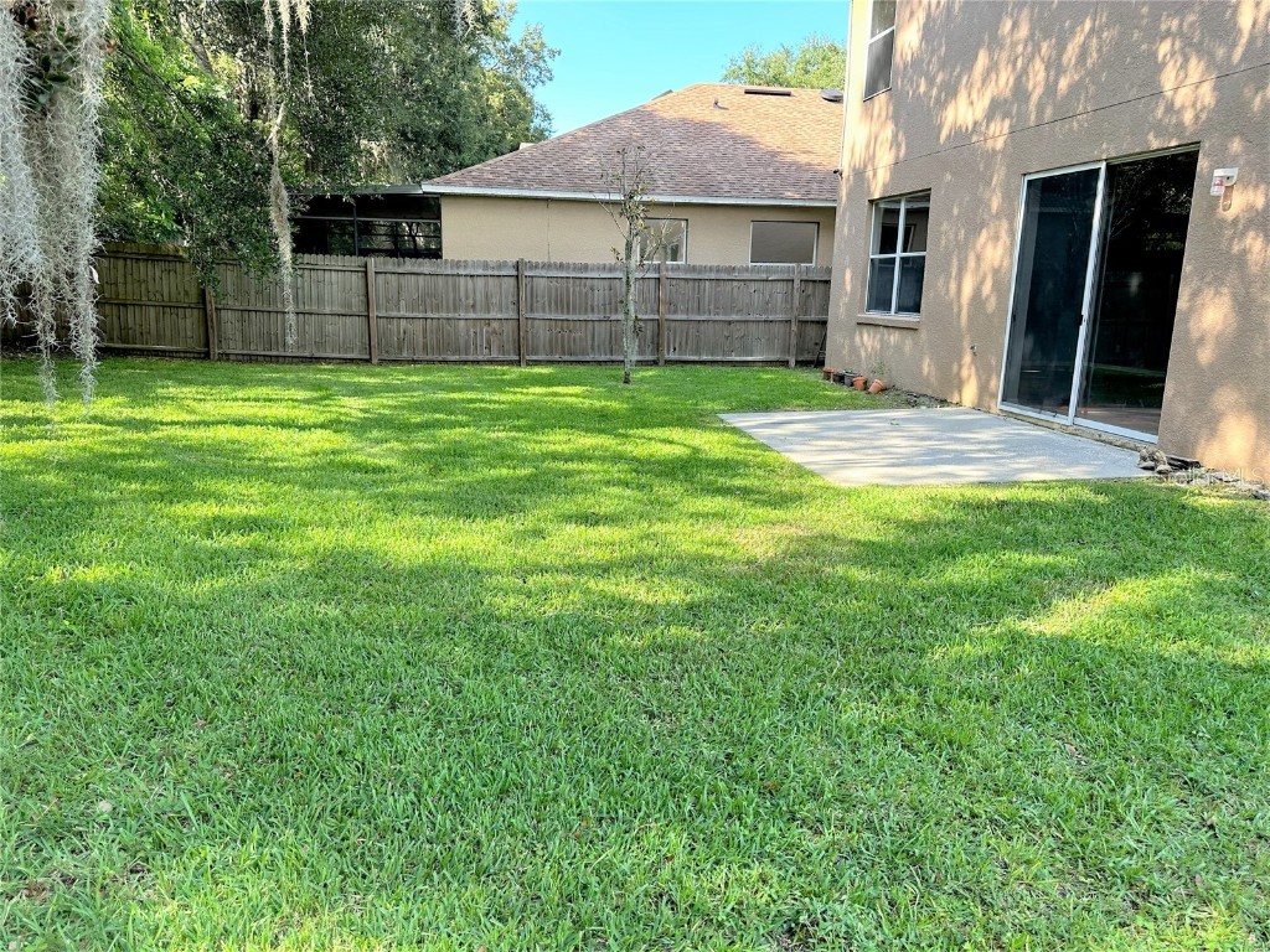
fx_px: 881
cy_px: 476
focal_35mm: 24
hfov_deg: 71.6
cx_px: 635
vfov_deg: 56.8
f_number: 1.78
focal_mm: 6.86
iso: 80
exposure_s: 1/369
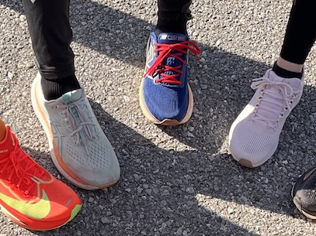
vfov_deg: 16.8
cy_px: 306
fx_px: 757
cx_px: 120
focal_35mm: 83
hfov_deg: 23.5
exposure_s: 1/840
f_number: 1.6
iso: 50
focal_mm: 5.1
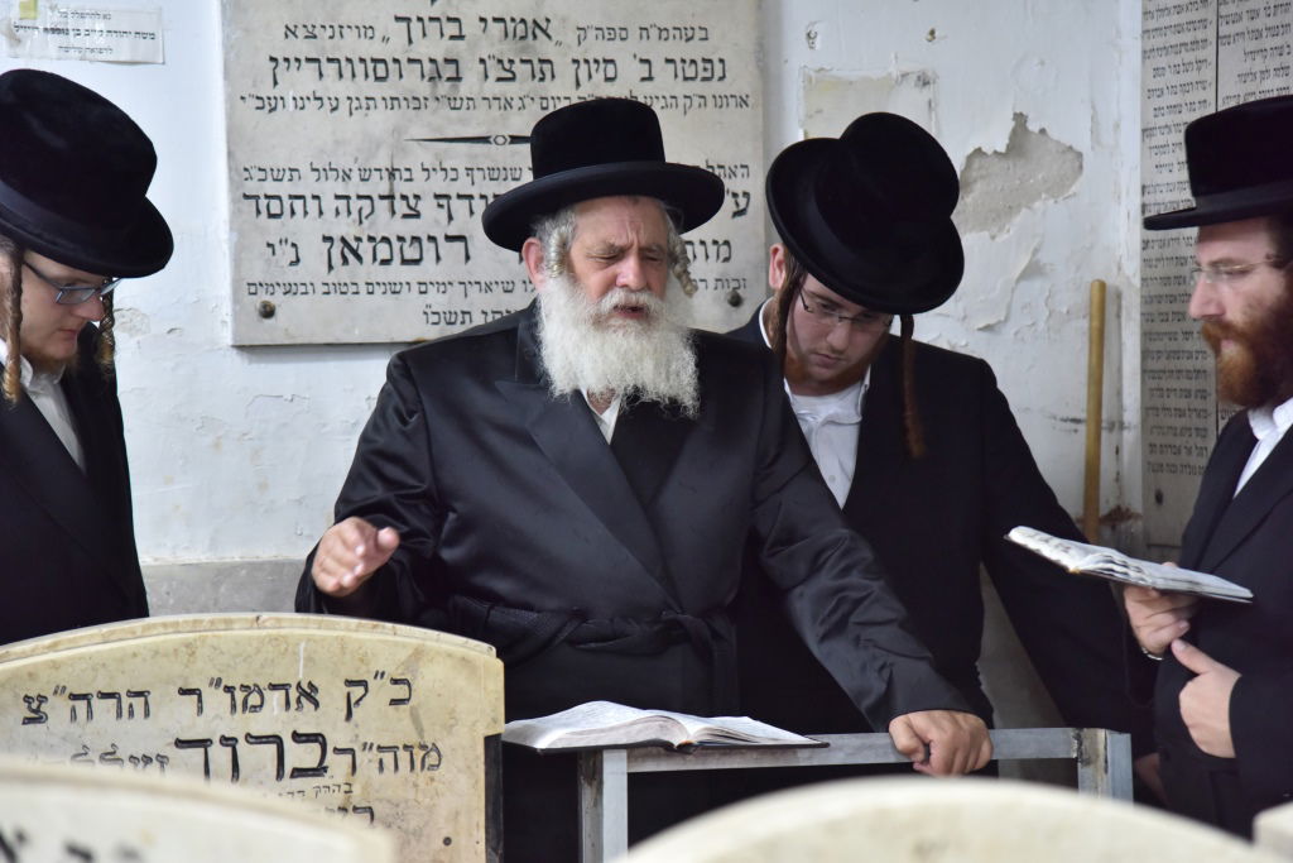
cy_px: 432
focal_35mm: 120
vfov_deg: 11.4
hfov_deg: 17.1
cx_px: 646
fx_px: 4310
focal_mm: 120
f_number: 4
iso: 2000
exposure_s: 1/60
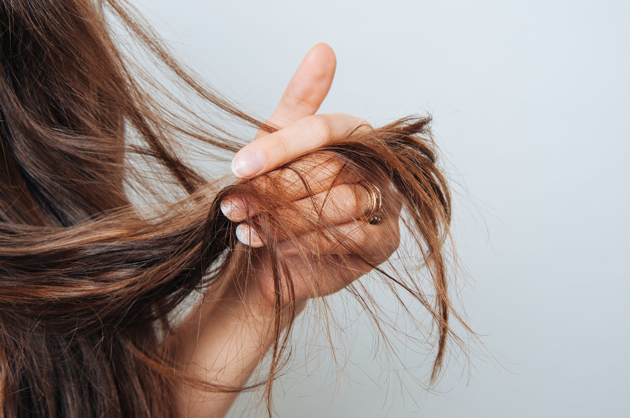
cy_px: 209
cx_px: 315
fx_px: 996
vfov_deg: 23.7
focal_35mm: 57
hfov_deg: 35.1
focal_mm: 38
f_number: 7.1
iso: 100
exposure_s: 1/160
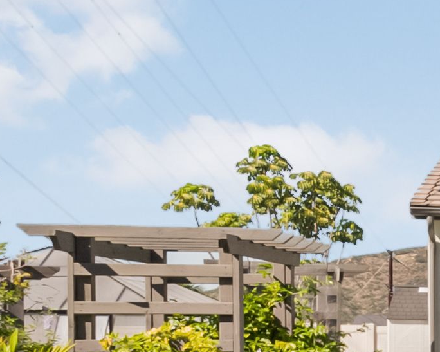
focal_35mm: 92
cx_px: 1206
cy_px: 386
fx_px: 1198
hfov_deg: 12.6
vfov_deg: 16.2
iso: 200
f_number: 7.1
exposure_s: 1/1000
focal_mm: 7
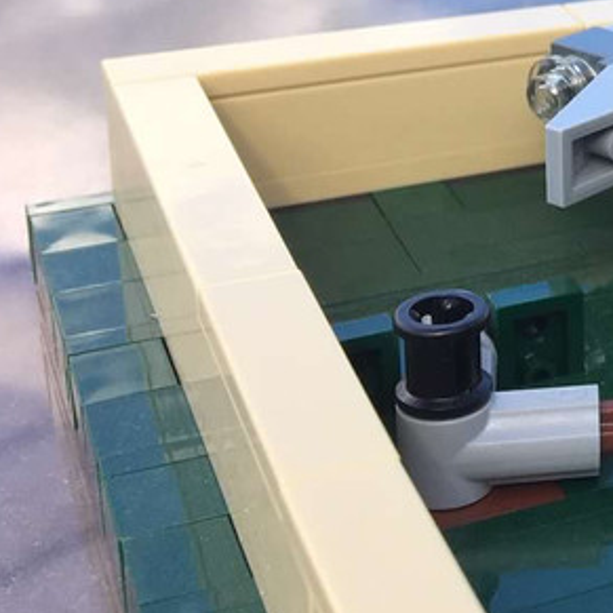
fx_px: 1883
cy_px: -15
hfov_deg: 16.0
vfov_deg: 18.0
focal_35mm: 94
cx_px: 1071
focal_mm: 4.15
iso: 25
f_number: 2.2
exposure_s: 1/469
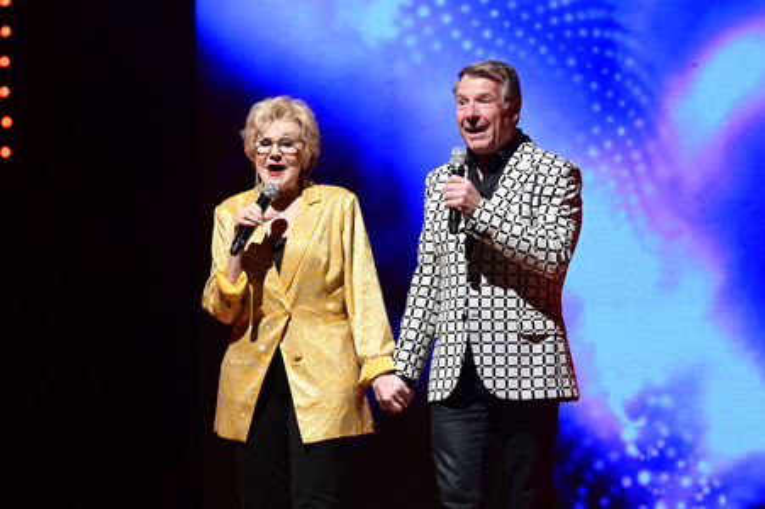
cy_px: 254
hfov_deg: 10.3
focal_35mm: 200
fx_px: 4247
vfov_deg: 6.9
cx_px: 382
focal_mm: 200
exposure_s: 1/250
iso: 2000
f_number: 2.8
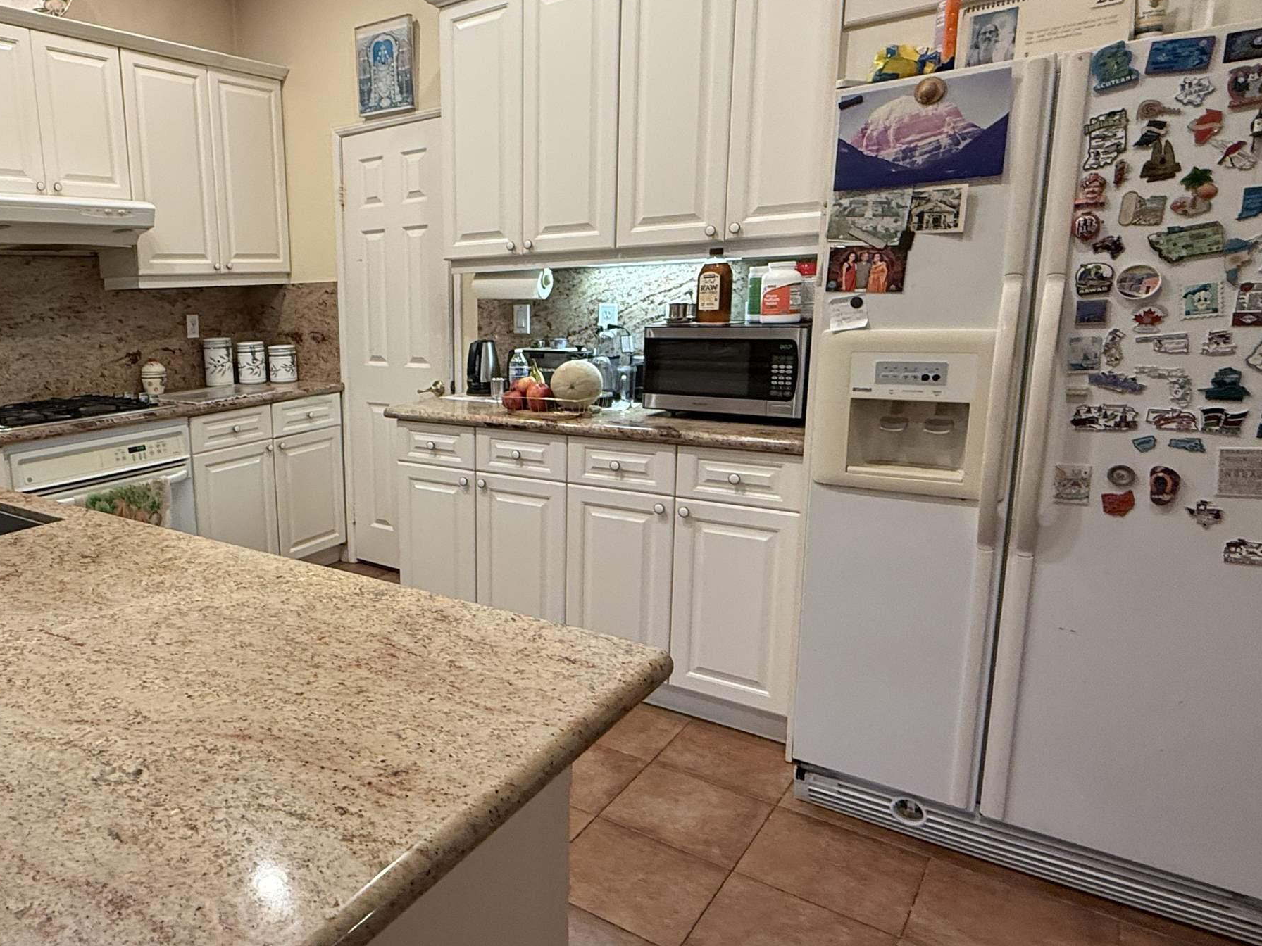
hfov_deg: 68.0
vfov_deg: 56.8
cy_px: 468
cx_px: 351
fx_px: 875
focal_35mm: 24
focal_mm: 2.22
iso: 250
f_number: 2.2
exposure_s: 1/60
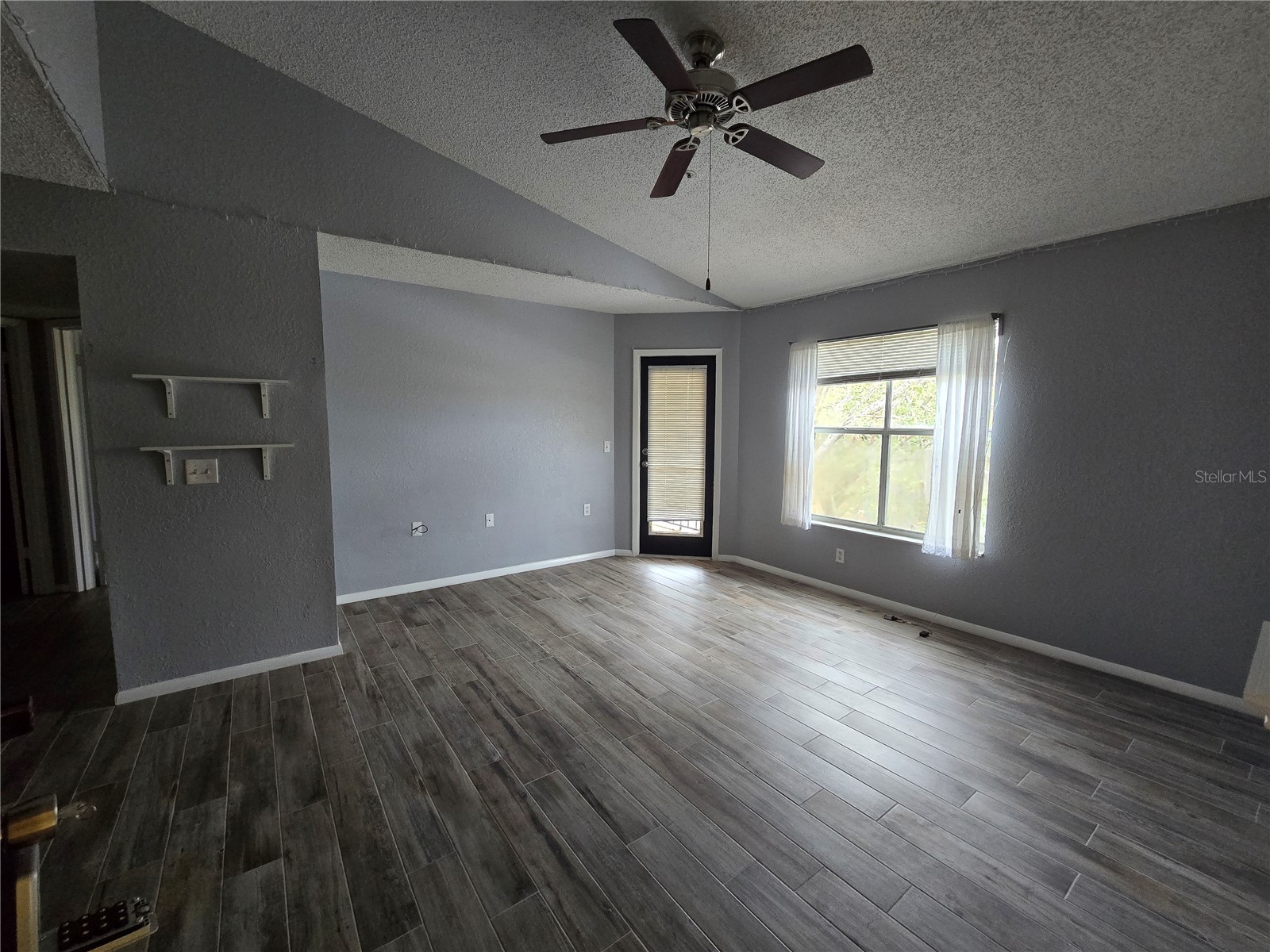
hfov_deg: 106.2
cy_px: 476
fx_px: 477
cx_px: 635
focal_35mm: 13
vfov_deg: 89.9
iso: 320
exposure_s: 1/60
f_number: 2.2
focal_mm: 2.2
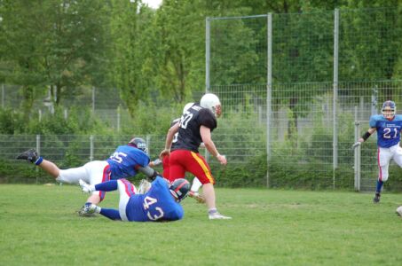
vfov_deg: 6.8
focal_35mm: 202
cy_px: 133
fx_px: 2256
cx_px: 201
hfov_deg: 10.2
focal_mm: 135
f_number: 4.5
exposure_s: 1/640
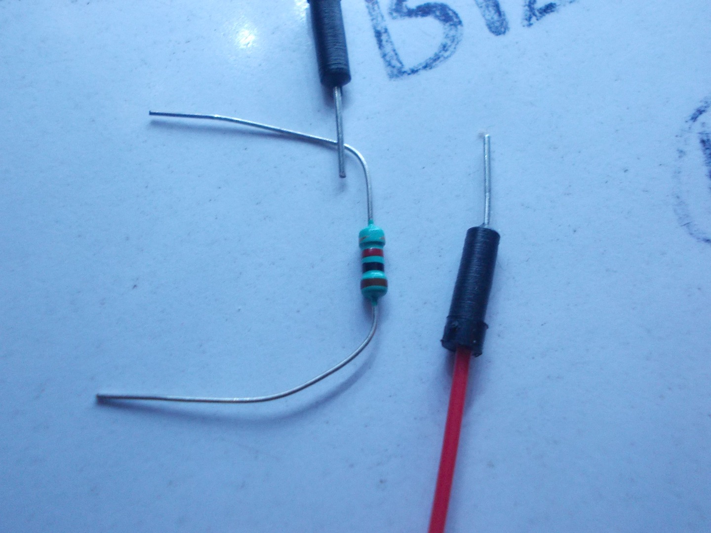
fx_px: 781
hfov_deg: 49.0
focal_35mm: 38
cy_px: 266
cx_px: 356
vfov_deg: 37.7
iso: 160
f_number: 3.1
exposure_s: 1/30
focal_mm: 5.3
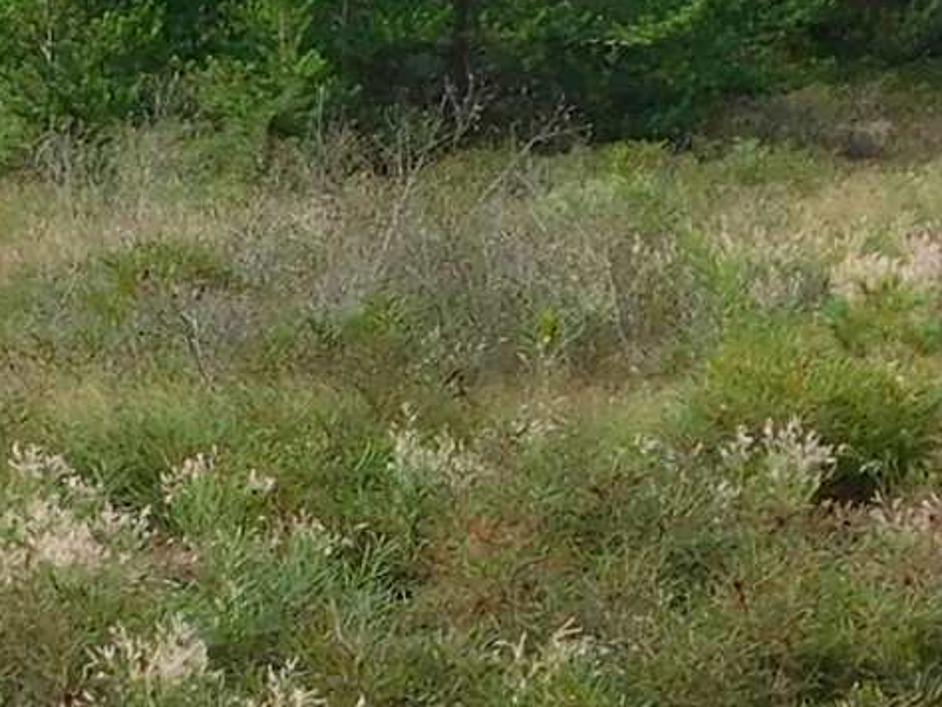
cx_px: 246
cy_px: 357
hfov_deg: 13.2
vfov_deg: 10.0
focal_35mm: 149
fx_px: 4057
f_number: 3
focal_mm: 4
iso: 125
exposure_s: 1/640
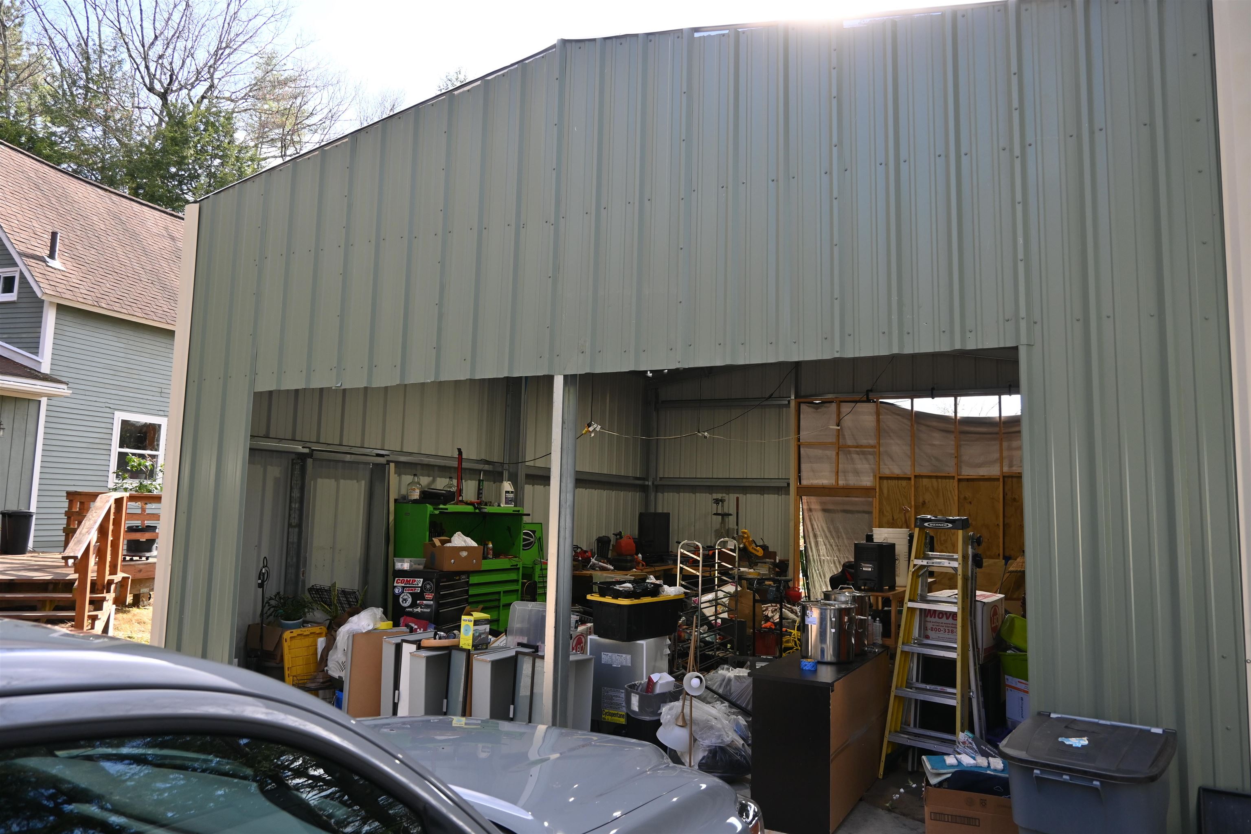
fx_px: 834
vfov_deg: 53.1
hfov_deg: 73.7
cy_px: 417
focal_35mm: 24
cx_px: 626
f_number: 4.5
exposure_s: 1/250
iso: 200
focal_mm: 16
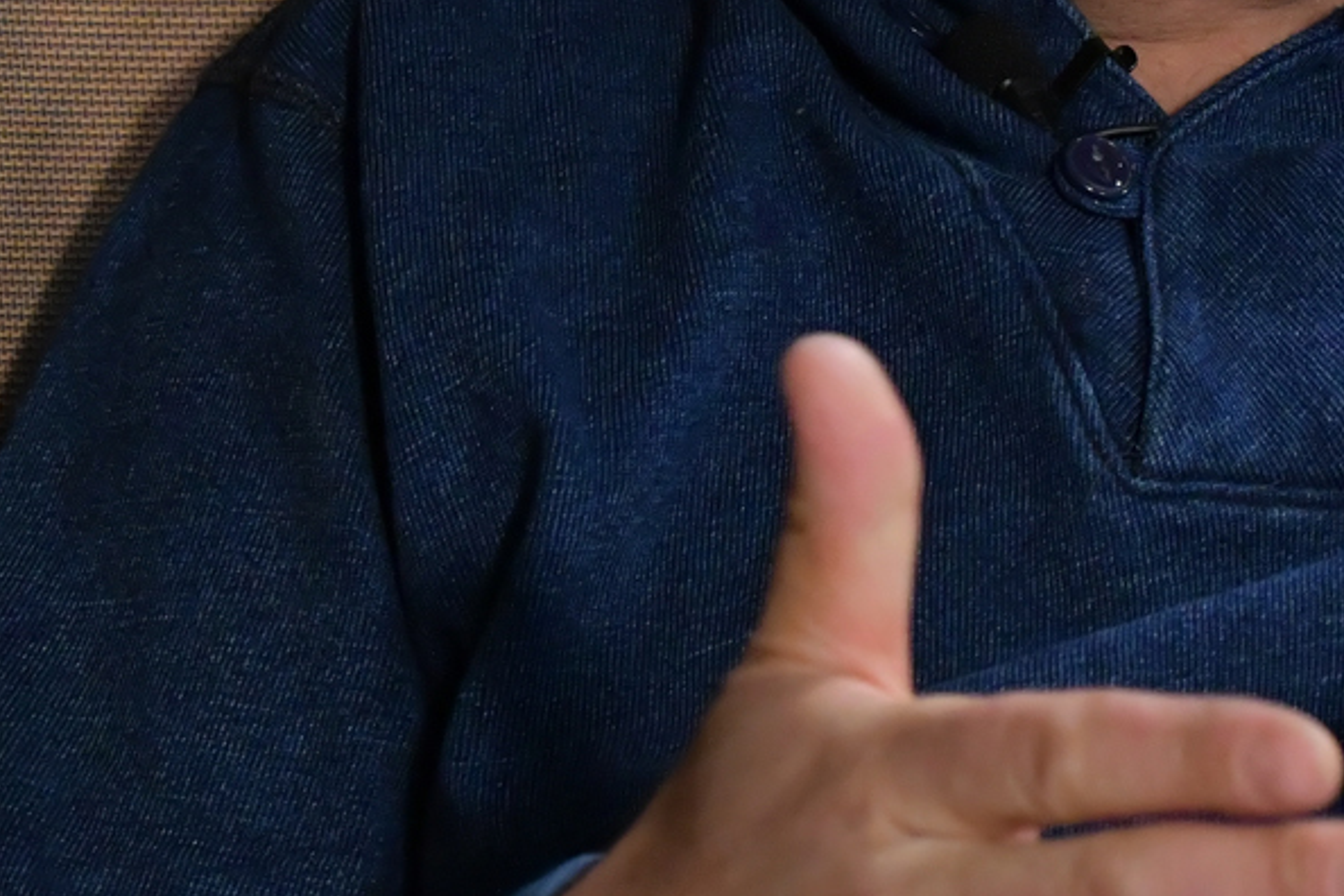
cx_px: 1349
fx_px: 13514
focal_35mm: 362
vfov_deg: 3.8
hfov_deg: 5.7
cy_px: -152
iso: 2500
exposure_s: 1/400
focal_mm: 86
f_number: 4.5
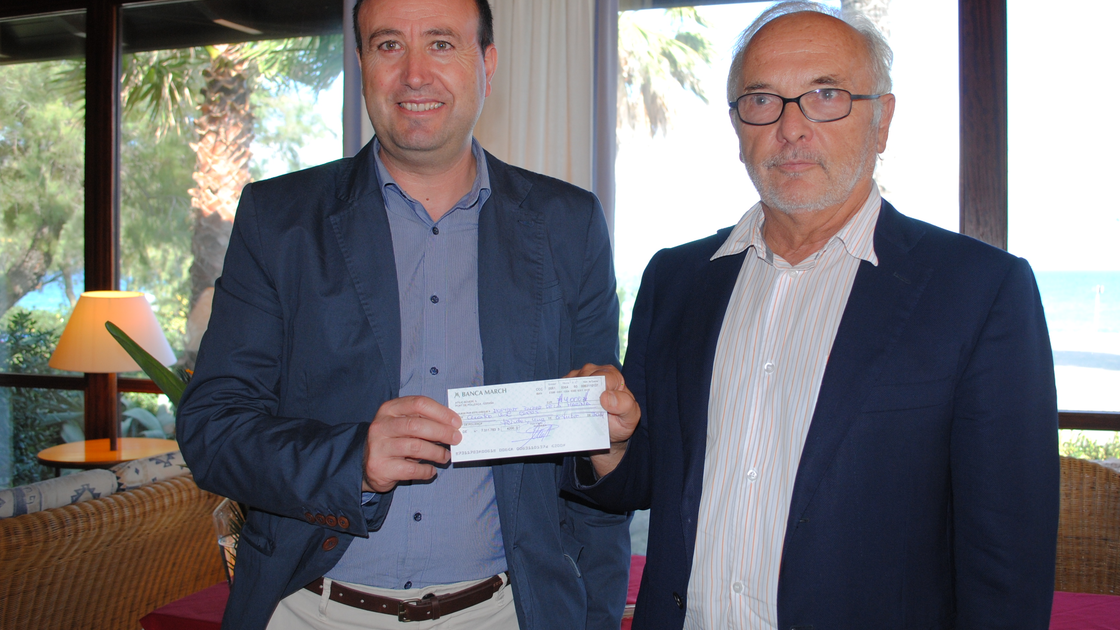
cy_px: 275
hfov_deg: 55.1
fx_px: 1069
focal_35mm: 36
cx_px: 629
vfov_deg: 32.8
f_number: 3.8
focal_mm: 20
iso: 200
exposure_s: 1/60
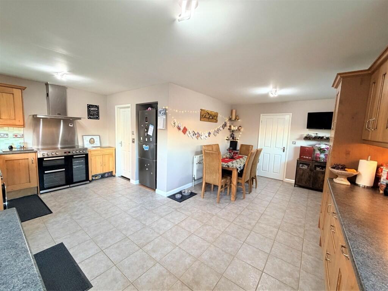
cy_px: 146
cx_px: 194
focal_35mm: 14
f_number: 2.2
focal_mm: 2.22
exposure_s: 1/50
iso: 400
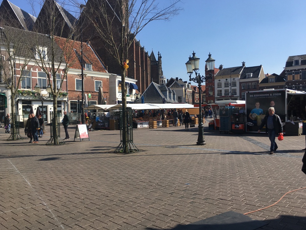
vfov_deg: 46.8
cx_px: 148
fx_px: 265
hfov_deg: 60.0
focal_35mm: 30
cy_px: 113
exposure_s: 1/1832
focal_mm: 4.15
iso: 25
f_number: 2.2
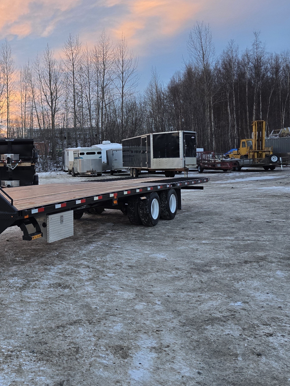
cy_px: 169
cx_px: -12
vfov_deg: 50.0
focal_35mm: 37
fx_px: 413
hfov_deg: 34.5
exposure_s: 1/180
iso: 125
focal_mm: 6.3
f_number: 1.7
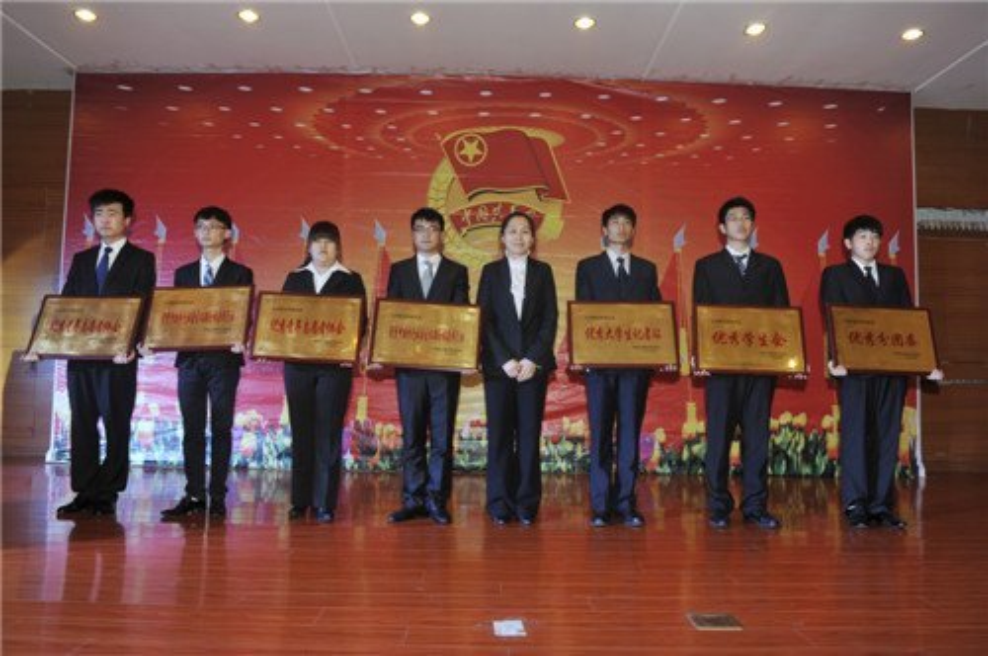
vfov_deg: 47.8
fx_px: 740
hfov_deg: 67.4
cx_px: 494
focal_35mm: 27
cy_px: 328
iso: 250
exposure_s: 1/60
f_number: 5
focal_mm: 27
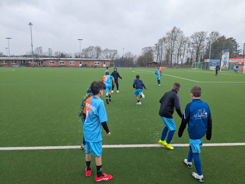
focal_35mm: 27
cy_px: 92
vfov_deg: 51.4
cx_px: 122
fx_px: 191
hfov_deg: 65.3
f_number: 1.7
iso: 56
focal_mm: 4.4
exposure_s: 1/688
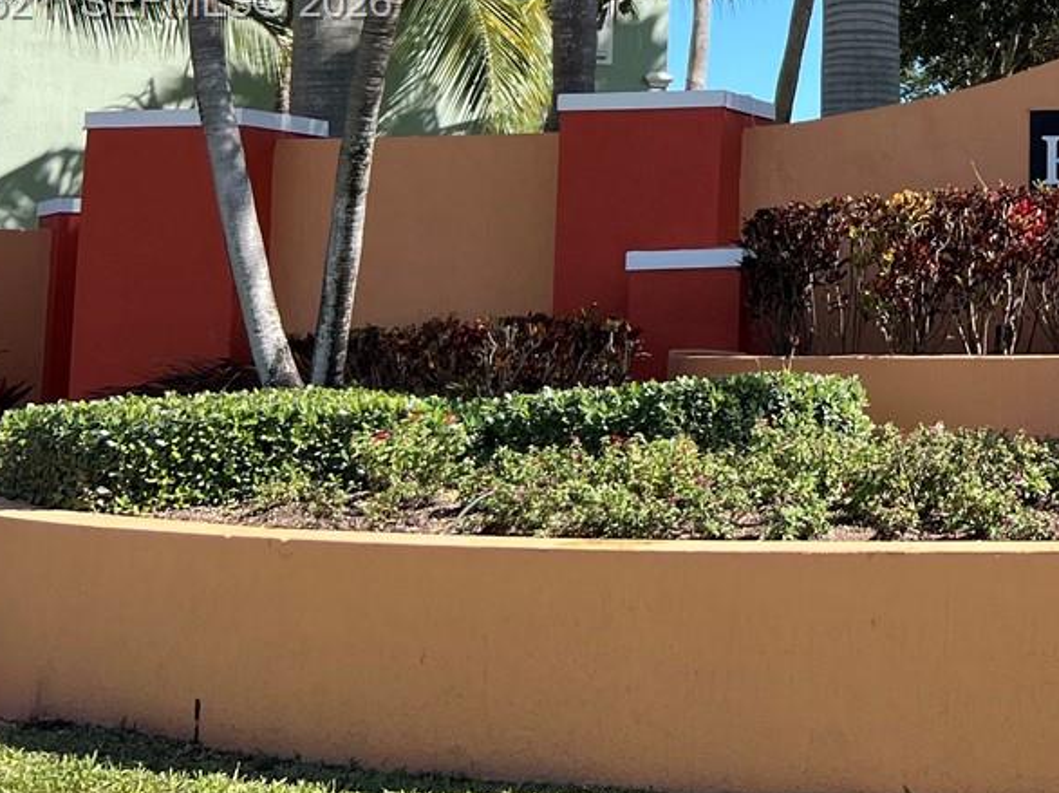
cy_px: 5
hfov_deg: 24.7
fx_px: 2171
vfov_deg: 20.1
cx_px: 1276
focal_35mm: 71
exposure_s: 1/1751
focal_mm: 5.7
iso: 50
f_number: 1.5
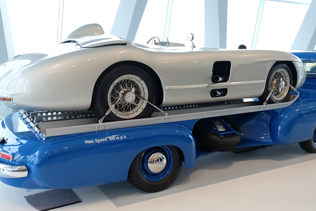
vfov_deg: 36.9
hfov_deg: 53.1
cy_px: 104
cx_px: 158
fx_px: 316
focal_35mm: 36
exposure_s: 1/60
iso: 320
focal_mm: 20.5
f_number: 3.2
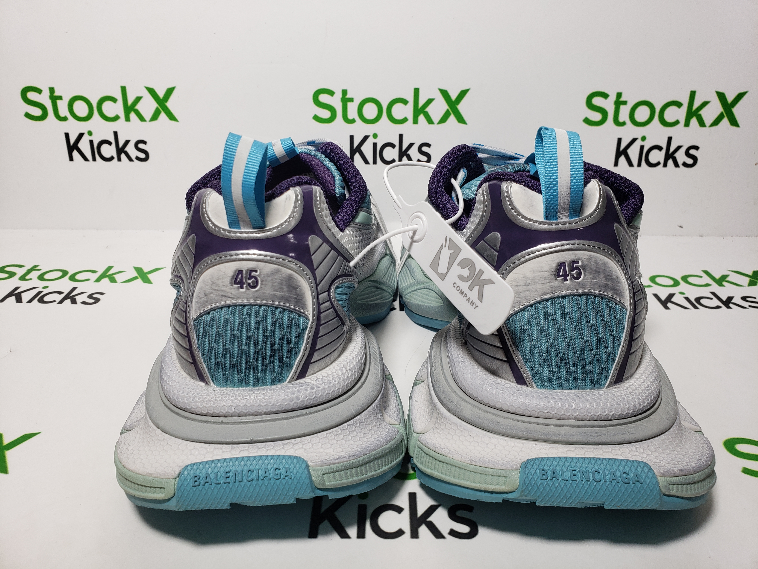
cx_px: 379
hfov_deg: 67.3
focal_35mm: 26
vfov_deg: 53.1
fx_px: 569
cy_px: 284
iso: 50
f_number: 2.4
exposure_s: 1/173
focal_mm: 4.3
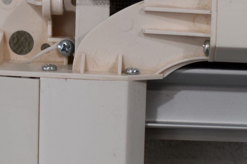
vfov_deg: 8.7
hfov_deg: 13.1
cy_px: 104
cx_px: 104
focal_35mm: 157
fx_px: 1077
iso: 200
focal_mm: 36
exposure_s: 1/125
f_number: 5.6
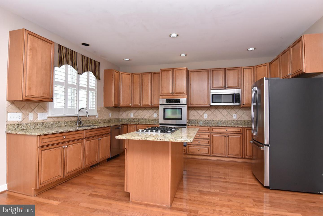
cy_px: 108
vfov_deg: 67.5
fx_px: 162
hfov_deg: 90.0
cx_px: 162
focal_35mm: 18
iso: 800
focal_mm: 12
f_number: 8
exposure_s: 1/80
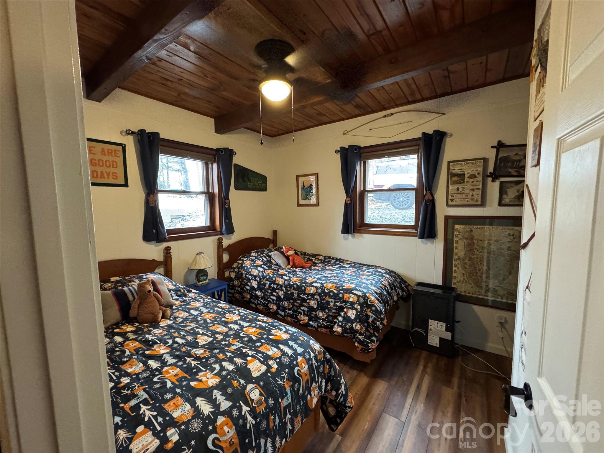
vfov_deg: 85.7
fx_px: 244
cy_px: 226
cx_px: 302
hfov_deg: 102.1
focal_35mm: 14
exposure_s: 1/60
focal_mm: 2.22
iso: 640
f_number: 2.2
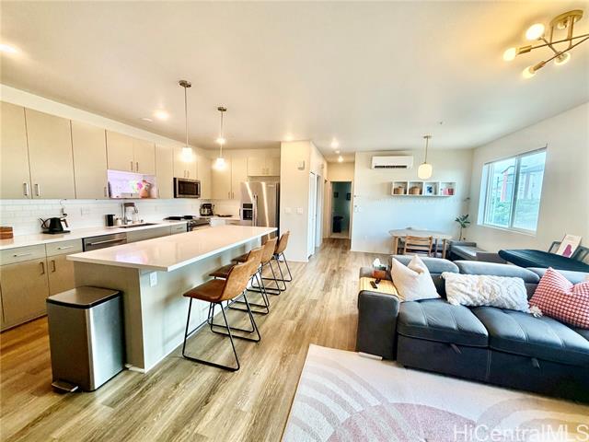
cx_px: 294
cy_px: 221
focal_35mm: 14
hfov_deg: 102.1
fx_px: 238
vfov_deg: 85.7
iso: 250
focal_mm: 2.22
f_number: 2.2
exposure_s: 1/120
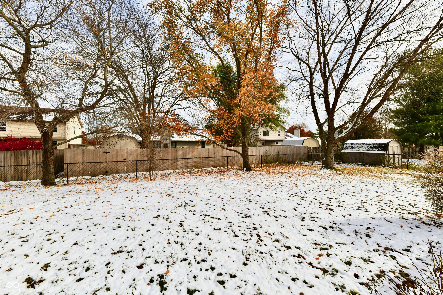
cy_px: 148
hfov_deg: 104.3
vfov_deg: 81.2
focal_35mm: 14
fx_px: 172
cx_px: 222
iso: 640
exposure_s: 1/1000
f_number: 16
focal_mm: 14
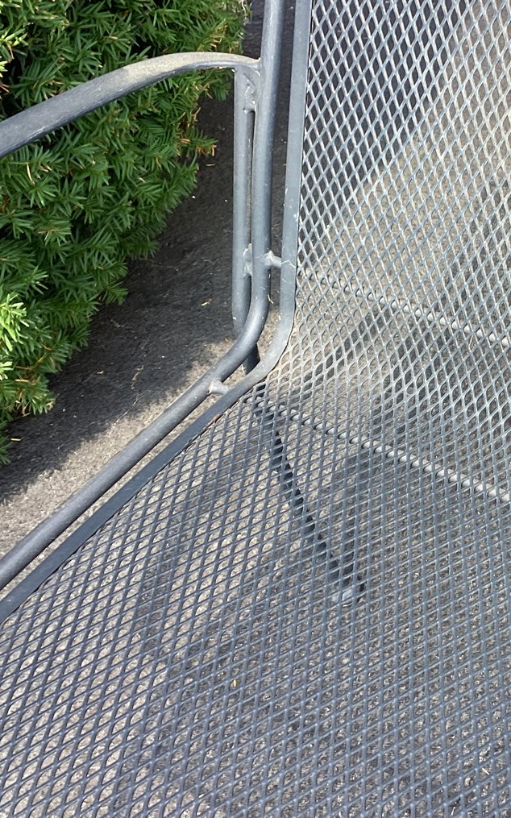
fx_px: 1092
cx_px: 528
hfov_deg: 24.9
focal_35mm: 49
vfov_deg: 41.0
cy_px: 363
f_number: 2.4
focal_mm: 3.3
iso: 25
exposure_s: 1/130
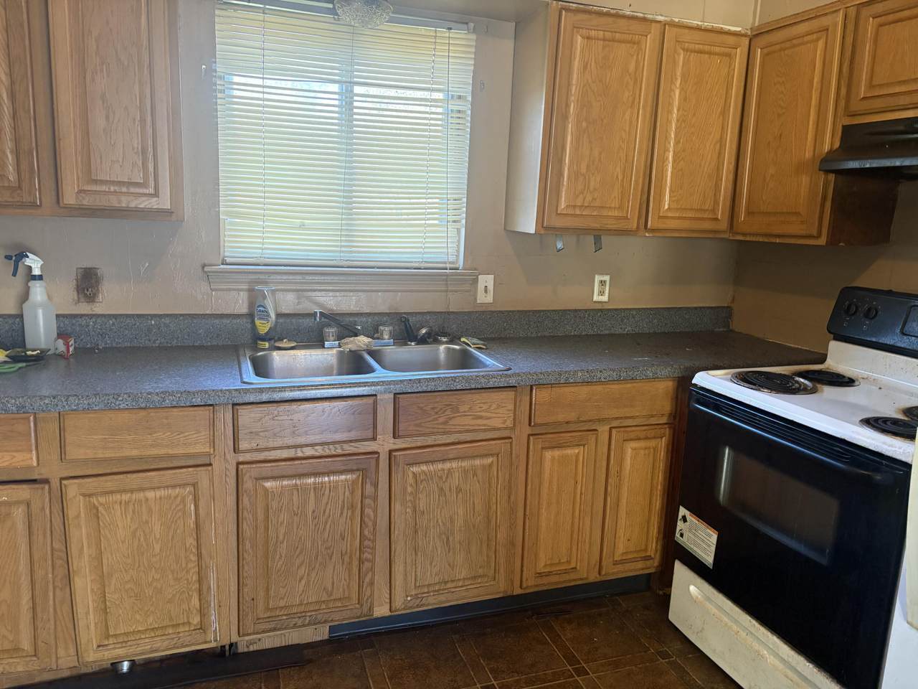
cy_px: 344
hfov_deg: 67.3
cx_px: 459
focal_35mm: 26
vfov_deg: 53.1
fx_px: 690
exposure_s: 1/60
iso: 250
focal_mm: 5.96
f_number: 1.6
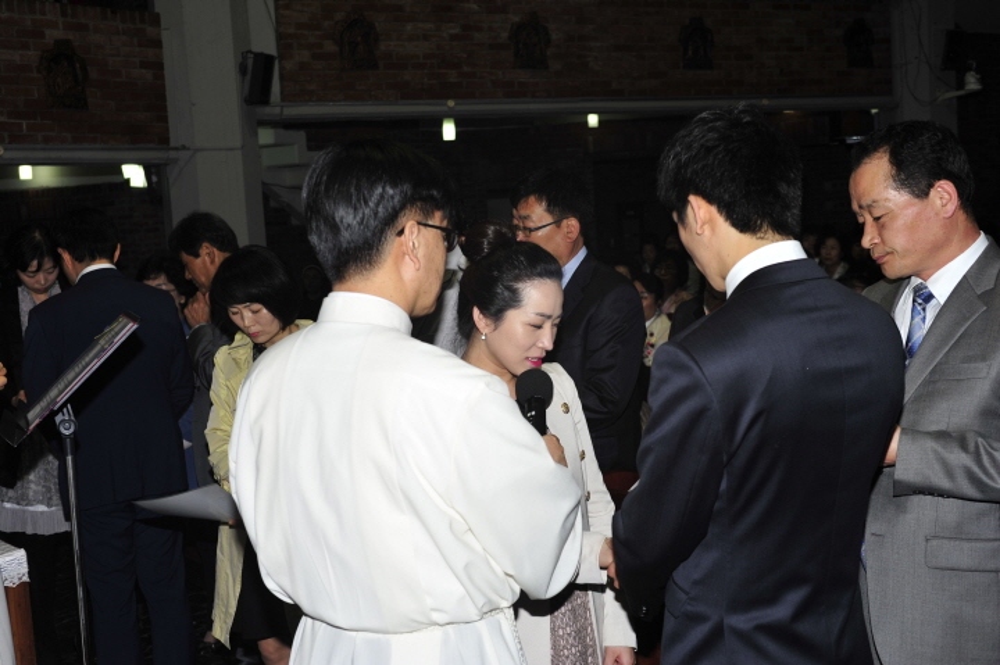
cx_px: 500
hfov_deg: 41.1
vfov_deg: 28.0
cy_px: 332
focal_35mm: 48
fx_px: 1332
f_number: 7.1
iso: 200
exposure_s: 1/60
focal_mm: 48
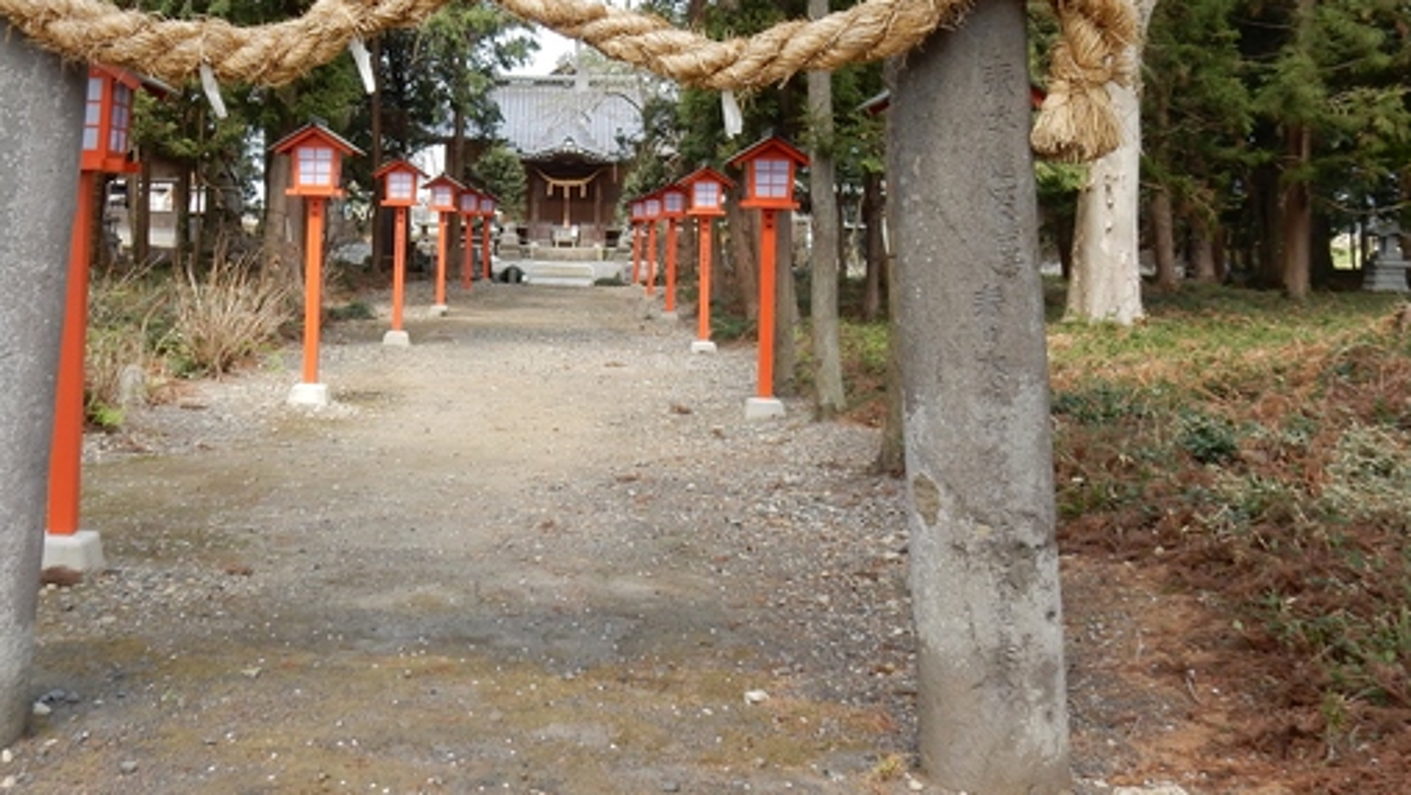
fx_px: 1759
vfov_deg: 24.9
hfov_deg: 43.3
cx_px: 508
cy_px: 128
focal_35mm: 47
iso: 125
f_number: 4
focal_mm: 5.4
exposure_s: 1/200
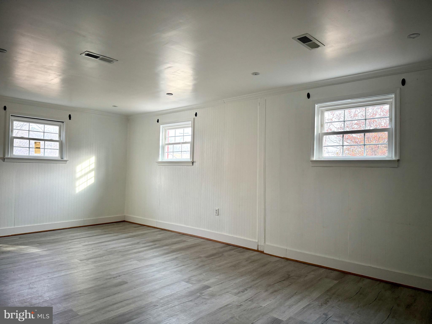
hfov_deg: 71.6
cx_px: 216
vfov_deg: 56.8
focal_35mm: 24
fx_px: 300
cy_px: 162
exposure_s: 1/120
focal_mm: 6.76
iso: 250
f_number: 1.78
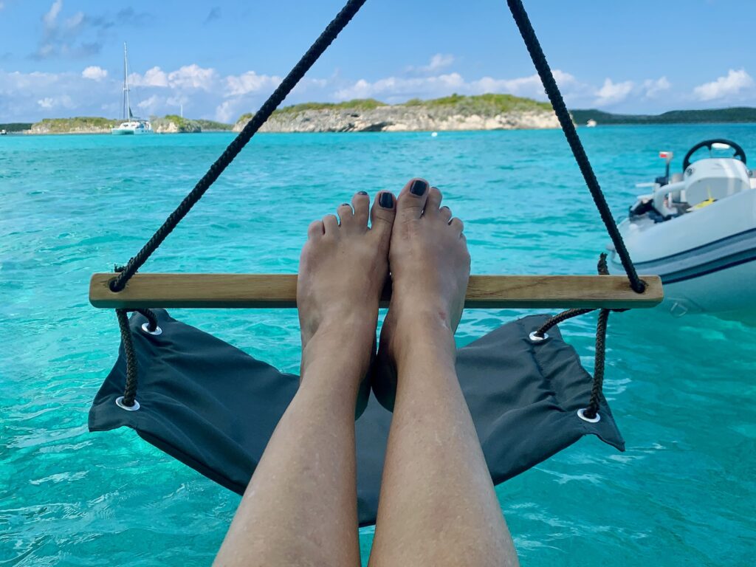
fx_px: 568
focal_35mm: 26
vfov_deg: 53.1
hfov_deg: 67.3
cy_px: 284
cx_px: 378
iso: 25
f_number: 1.8
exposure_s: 1/2257
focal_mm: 4.25
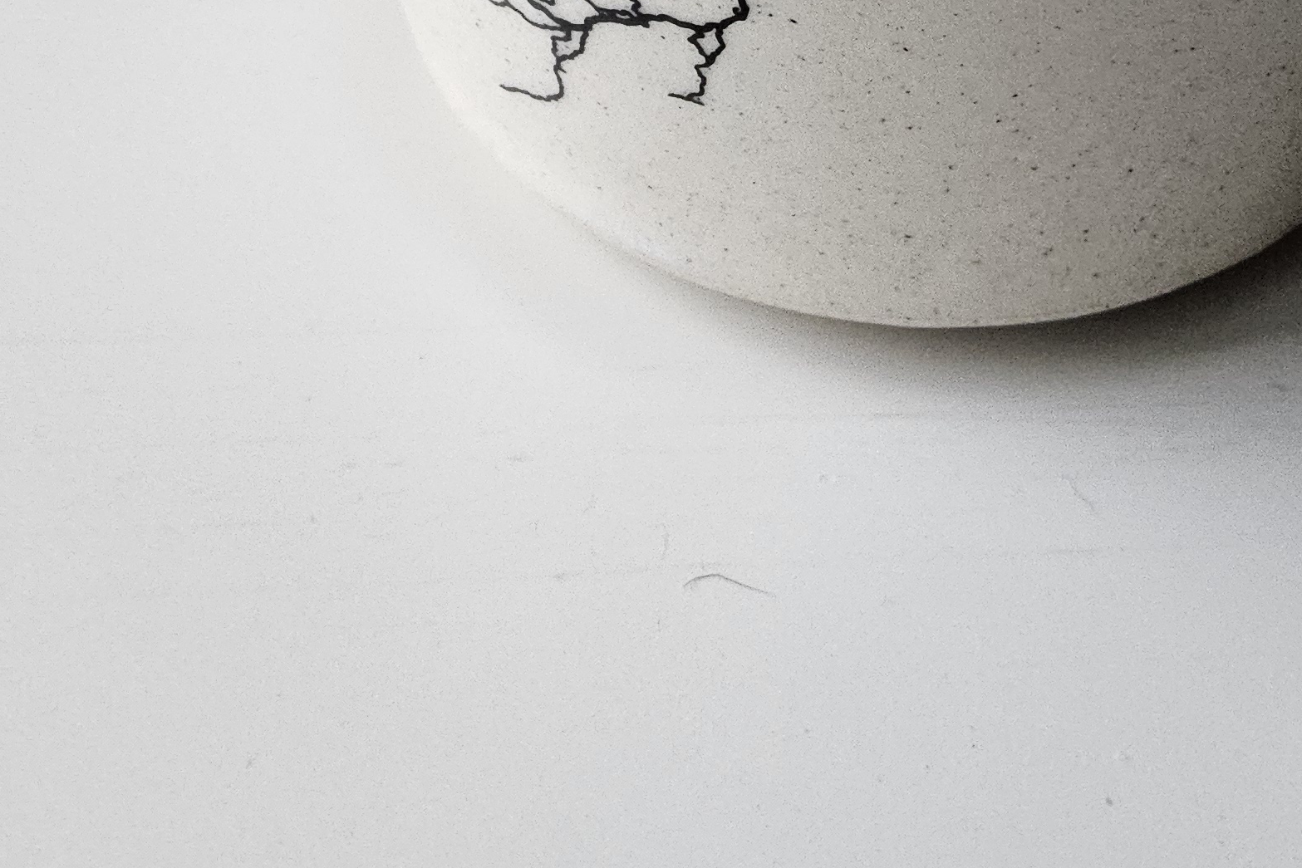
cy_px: -292
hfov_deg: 31.9
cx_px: 689
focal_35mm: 63
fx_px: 2279
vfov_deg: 19.7
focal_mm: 3.08
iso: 200
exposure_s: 1/120
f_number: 2
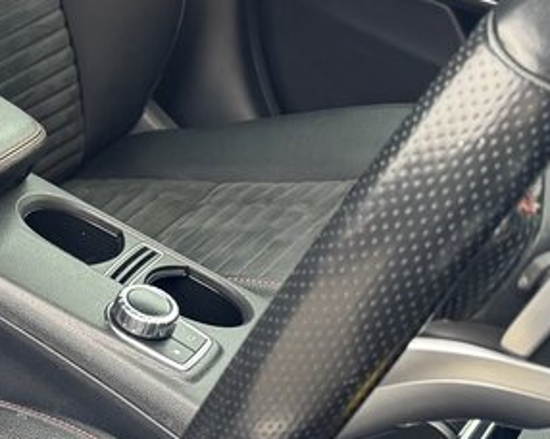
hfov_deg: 16.8
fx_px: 1707
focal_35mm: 105
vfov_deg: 14.6
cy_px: 139
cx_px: -244
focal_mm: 6.76
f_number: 1.78
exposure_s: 1/121
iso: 160
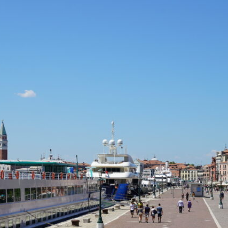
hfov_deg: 17.1
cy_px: 152
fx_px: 760
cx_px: 104
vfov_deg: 17.0
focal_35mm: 102
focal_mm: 50
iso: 100
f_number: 10
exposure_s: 1/250
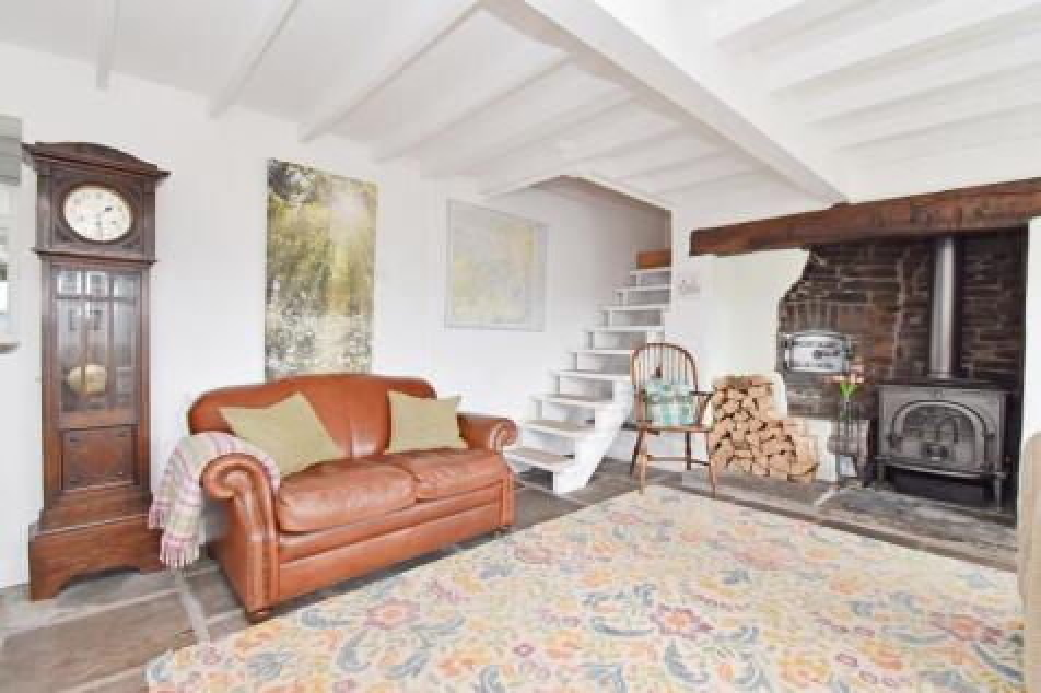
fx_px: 434
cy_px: 346
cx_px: 520
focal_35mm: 15
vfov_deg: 77.3
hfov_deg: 100.4
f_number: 13
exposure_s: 1/13
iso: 400
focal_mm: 10
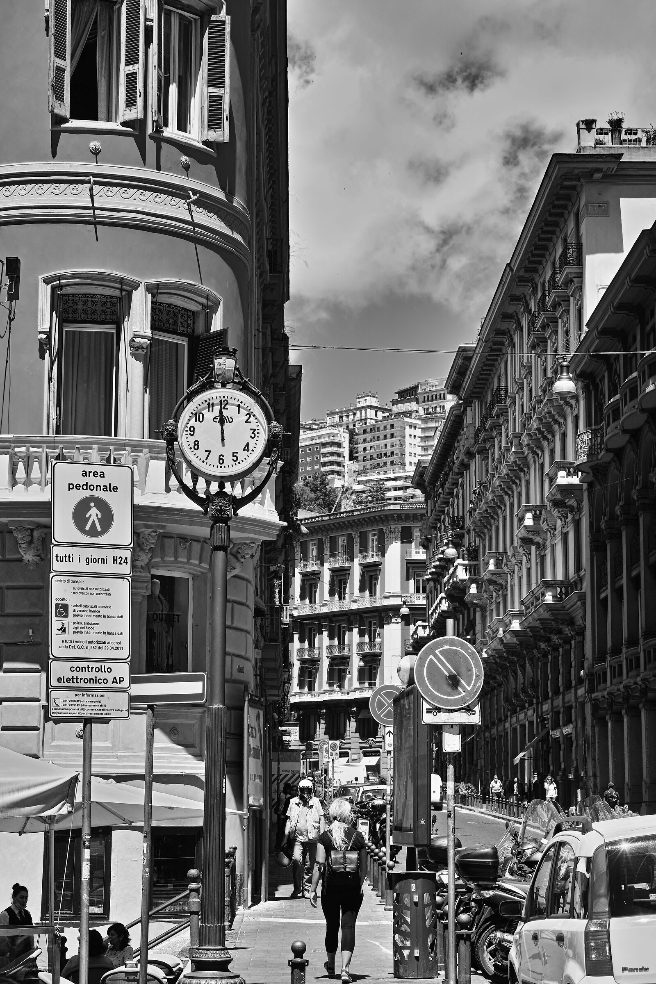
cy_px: 492
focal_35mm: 75
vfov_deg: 27.0
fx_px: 2050
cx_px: 328
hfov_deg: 18.2
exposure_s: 1/800
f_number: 5.6
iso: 200
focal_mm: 50
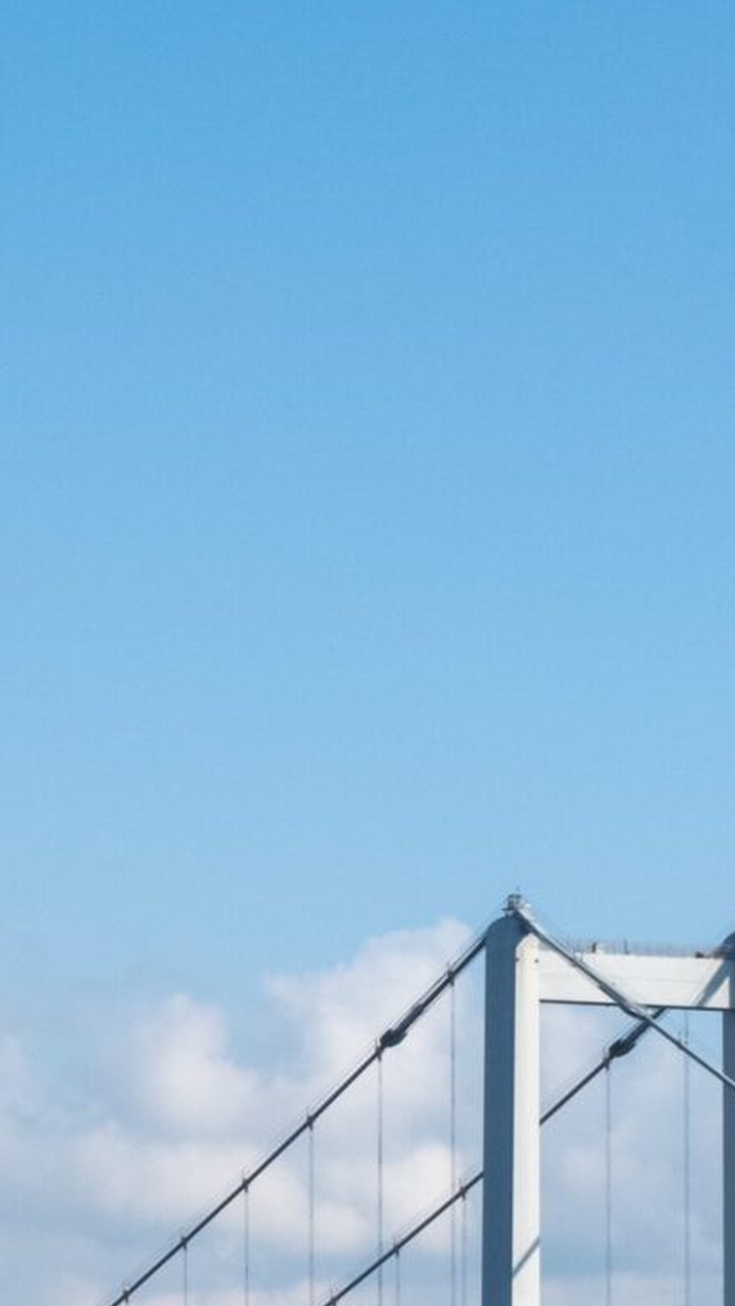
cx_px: -176
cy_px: 1375
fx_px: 4983
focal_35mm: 144
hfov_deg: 8.3
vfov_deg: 14.6
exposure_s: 1/320
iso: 640
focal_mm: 25.7
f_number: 18
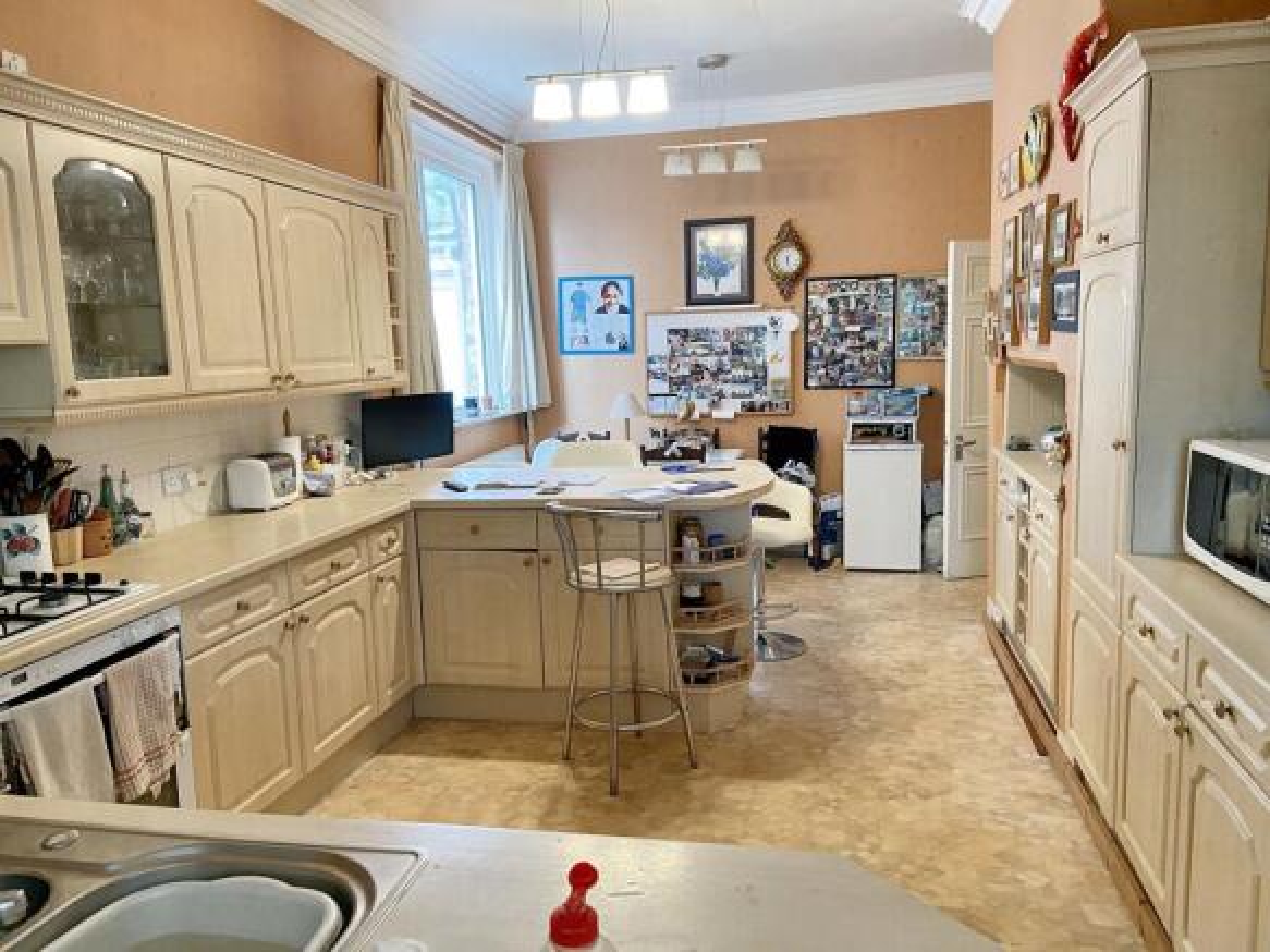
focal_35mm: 26
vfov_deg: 53.0
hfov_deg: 67.3
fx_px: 954
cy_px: 476
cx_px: 635
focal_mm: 4.2
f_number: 1.8
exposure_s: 1/50
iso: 250
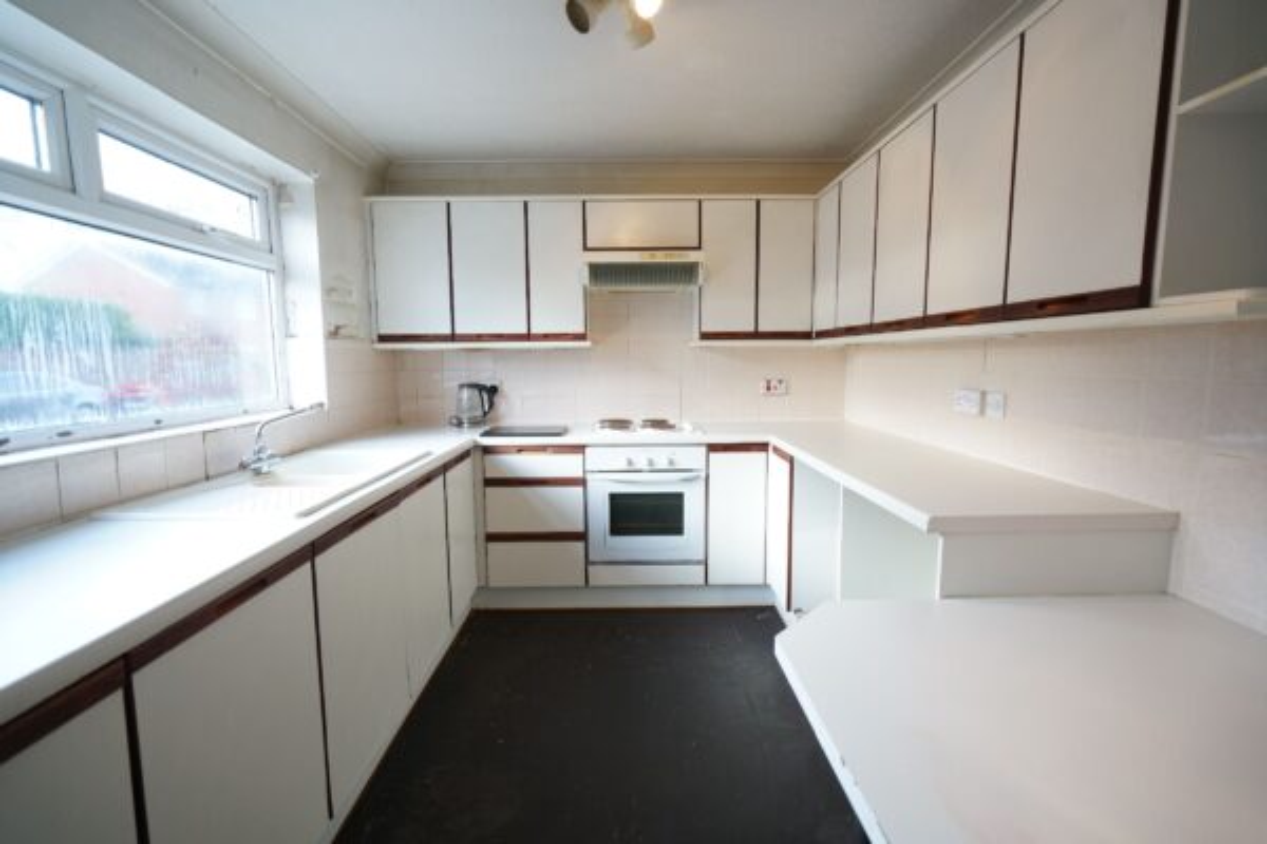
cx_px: 634
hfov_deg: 96.7
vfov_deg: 73.7
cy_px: 422
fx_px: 563
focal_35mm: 16
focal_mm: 16
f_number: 4
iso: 400
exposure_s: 1/40
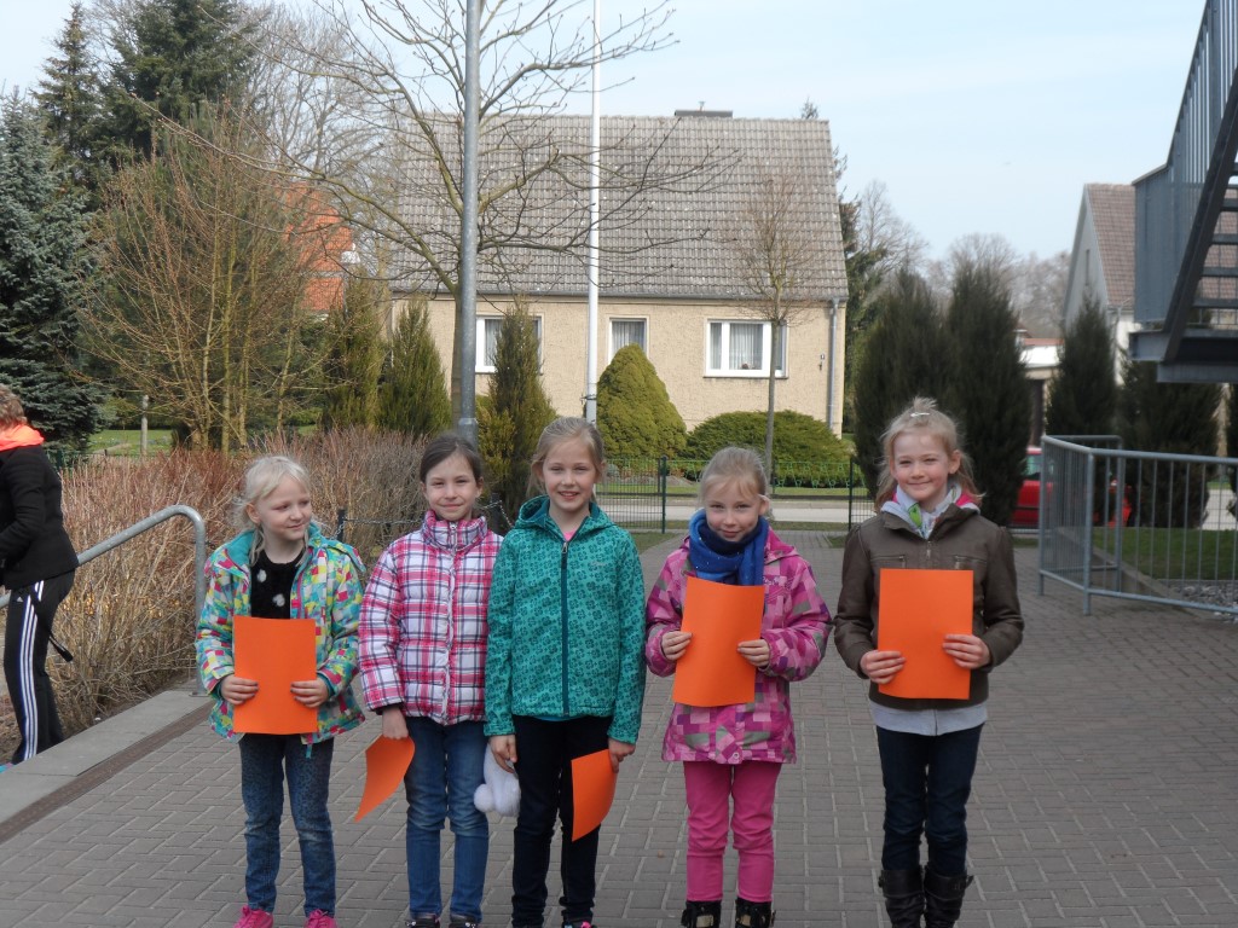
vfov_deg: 27.0
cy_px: 464
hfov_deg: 35.5
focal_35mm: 54
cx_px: 619
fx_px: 1931
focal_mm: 9.8
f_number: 4.1
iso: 80
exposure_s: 1/250
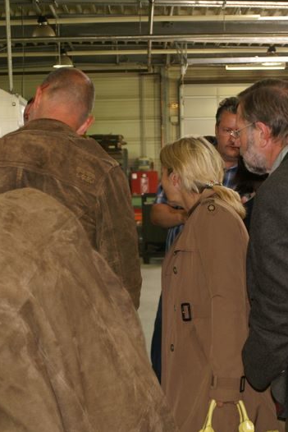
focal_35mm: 80
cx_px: 148
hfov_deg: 17.1
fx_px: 956
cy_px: 214
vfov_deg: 25.4
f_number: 4.5
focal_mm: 35
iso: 400
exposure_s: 1/60
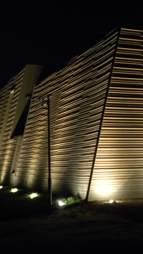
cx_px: 63
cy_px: 128
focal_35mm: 60
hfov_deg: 20.0
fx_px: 404
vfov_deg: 34.9
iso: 400
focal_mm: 7.3
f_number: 3.2
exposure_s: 1/9.2
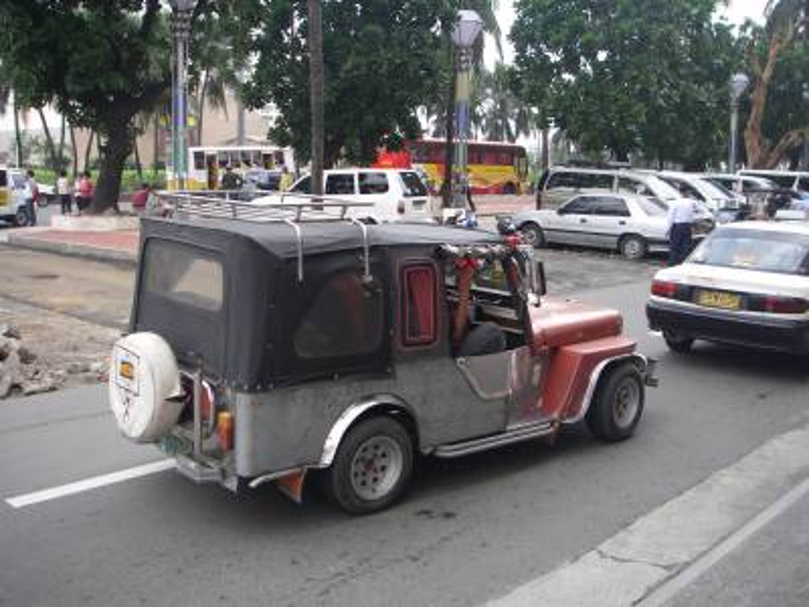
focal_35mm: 38
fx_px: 888
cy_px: 304
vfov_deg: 37.7
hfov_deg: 49.0
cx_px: 404
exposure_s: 1/200
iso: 80
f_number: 3.3
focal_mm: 6.3
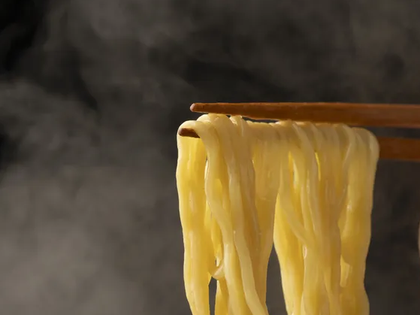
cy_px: 158
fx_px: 934
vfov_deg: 19.1
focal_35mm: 77
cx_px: 189
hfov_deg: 25.3
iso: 1250
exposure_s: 1/250
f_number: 13
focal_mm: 70
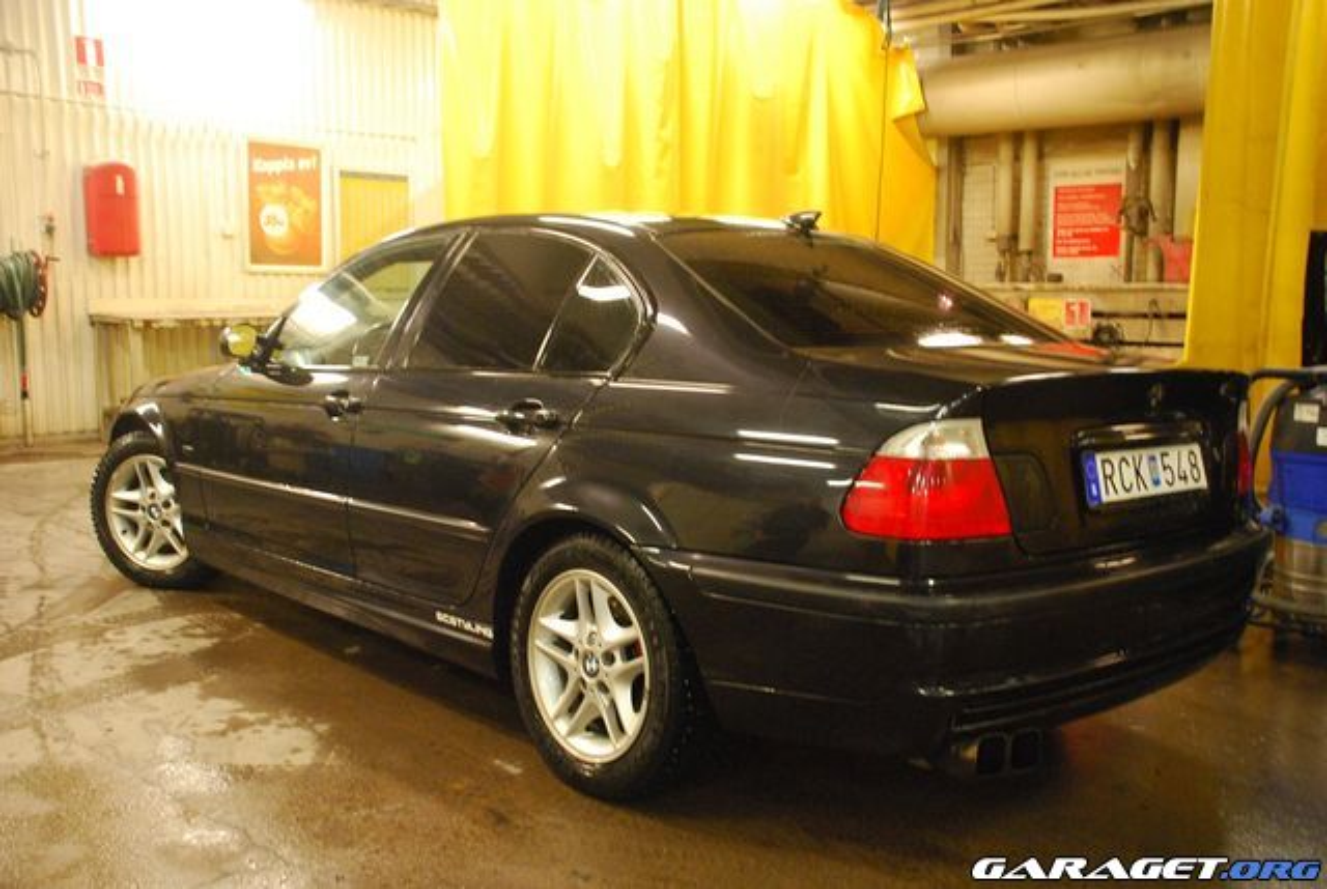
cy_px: 444
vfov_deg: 40.1
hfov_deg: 57.1
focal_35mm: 33
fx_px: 1218
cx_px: 664
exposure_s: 1/20
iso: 1600
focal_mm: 22
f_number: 3.8
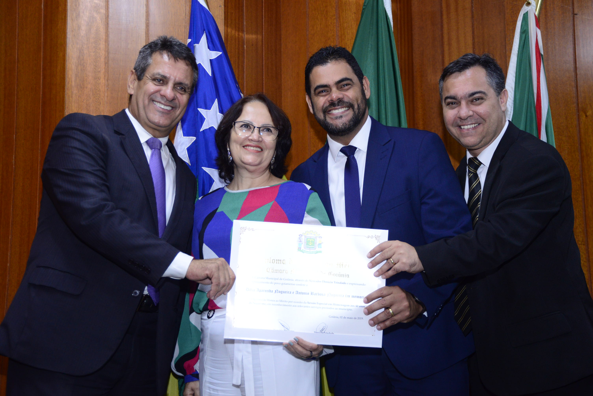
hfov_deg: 36.2
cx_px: 296
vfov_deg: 24.6
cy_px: 198
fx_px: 906
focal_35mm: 55
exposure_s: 1/125
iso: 2500
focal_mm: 55
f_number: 5
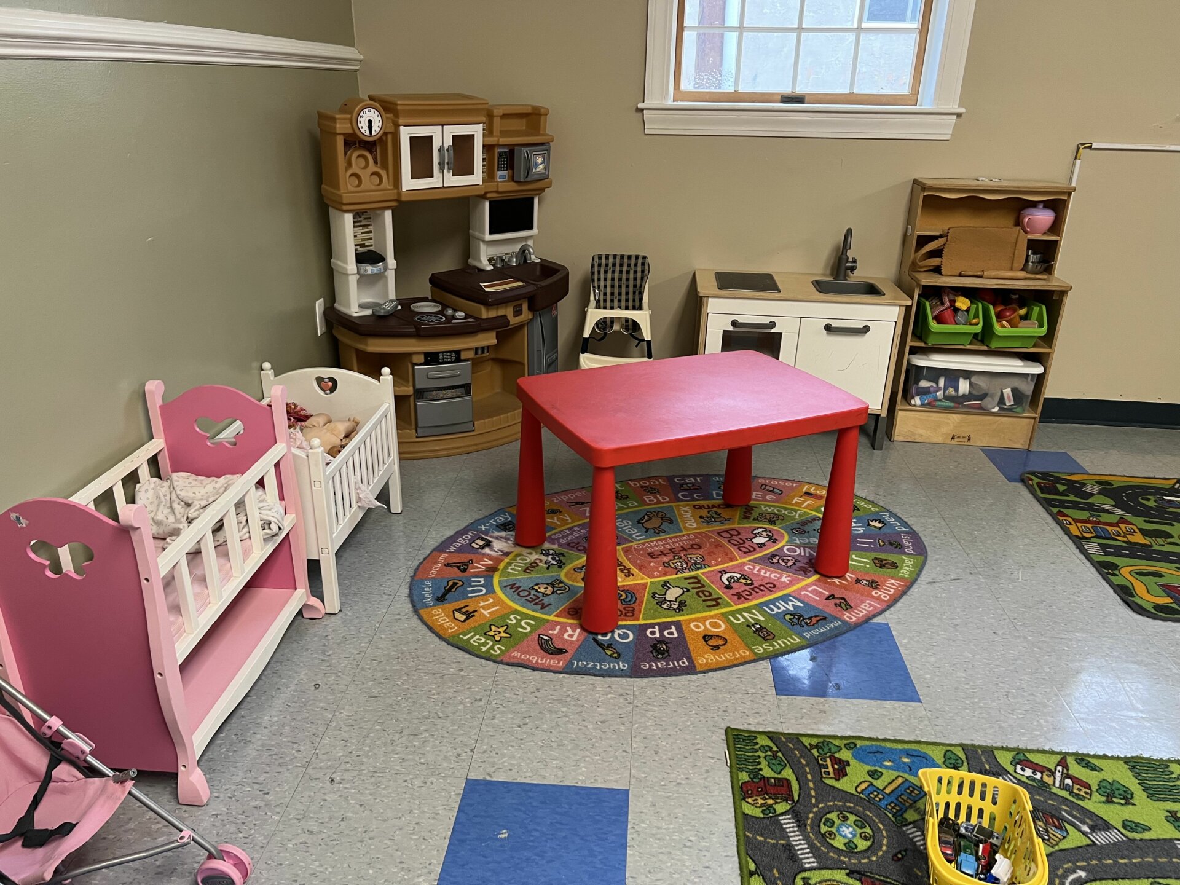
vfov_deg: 53.1
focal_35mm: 26
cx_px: 590
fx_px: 886
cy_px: 442
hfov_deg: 67.3
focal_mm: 5.7
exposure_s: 1/60
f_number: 1.5
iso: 160
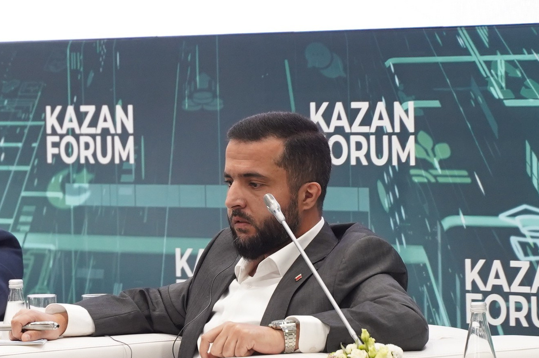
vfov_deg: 5.4
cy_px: 269
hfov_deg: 8.1
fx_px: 3799
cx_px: 112
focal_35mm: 254
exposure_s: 1/125
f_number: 3.5
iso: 1000
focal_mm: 75
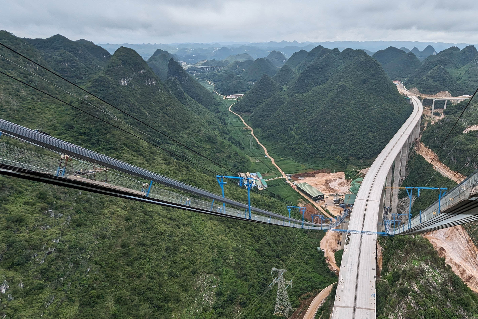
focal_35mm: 24
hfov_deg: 70.2
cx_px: 341
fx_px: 319
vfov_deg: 52.9
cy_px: 183
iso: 48
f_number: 2.2
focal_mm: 2.35
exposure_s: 1/1742
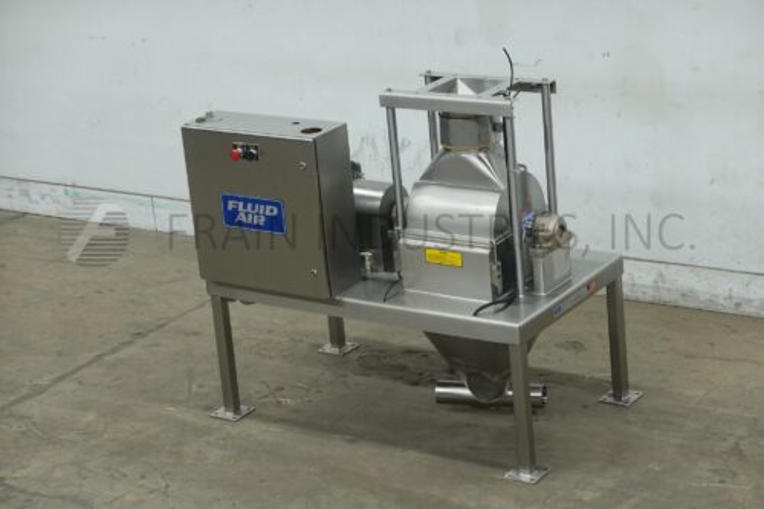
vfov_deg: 16.1
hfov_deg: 23.9
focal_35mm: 85
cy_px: 254
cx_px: 382
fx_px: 1803
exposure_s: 1/100
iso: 400
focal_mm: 31.46
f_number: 4
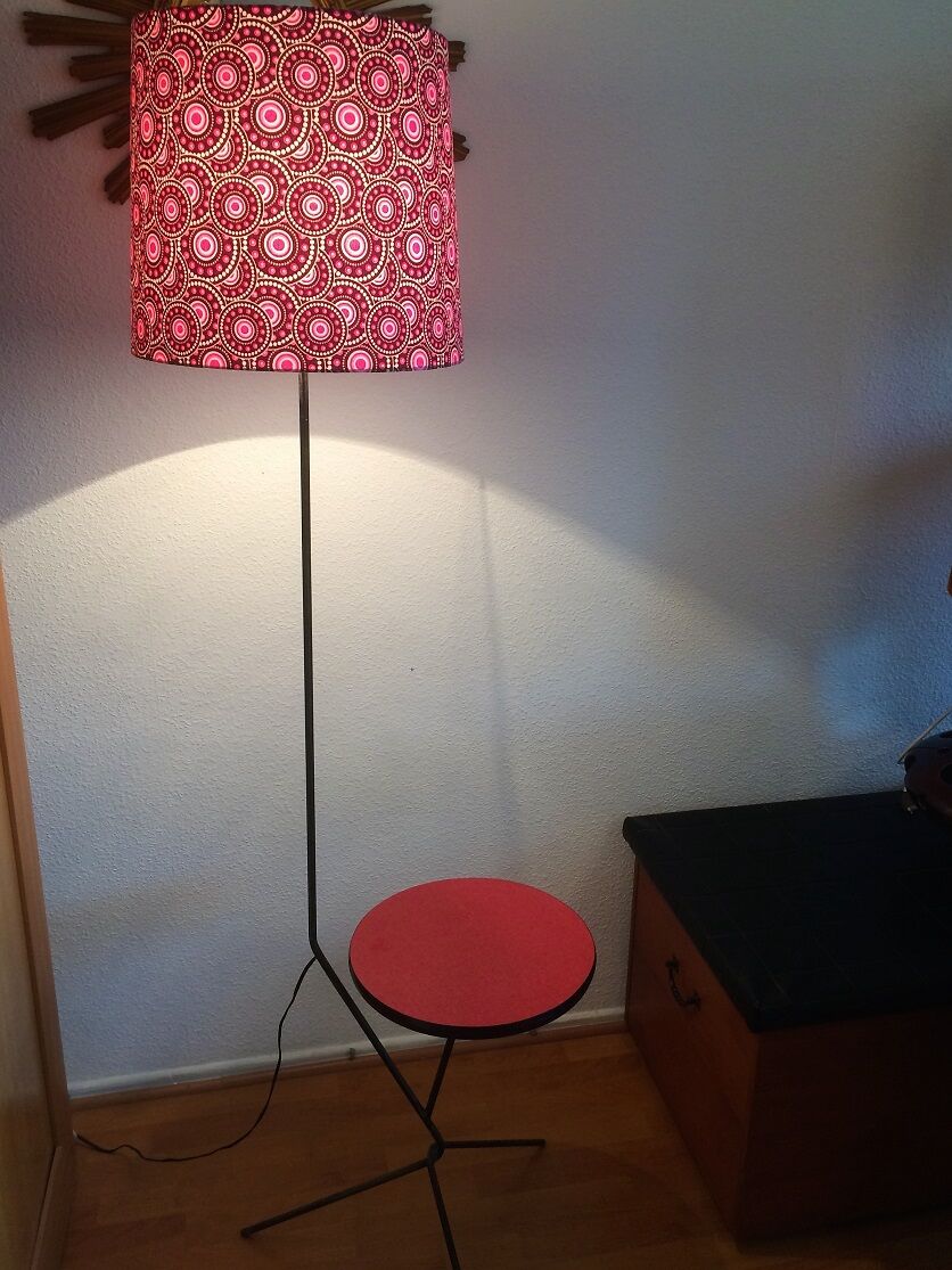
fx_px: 1064
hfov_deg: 48.2
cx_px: 476
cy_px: 635
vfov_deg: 61.7
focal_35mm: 29
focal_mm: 4.15
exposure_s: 1/33
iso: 100
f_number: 2.2
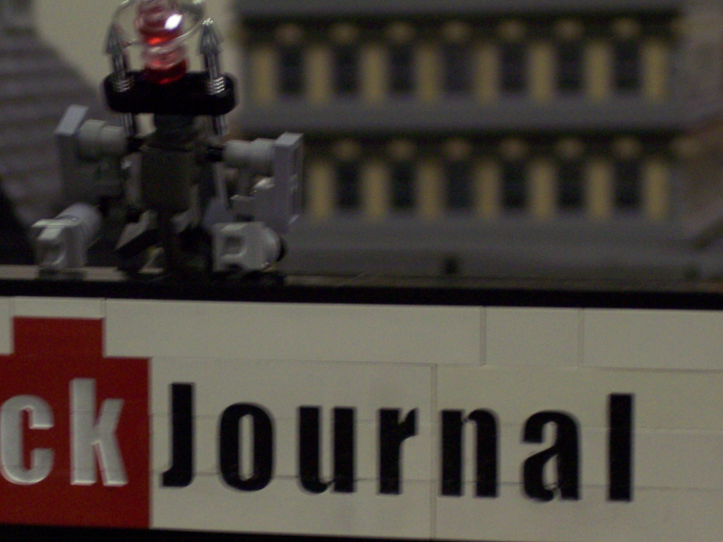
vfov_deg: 8.5
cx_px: 206
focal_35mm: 175
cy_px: 378
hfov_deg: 11.3
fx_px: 3655
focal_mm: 24
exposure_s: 1/8
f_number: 4.8
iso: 200
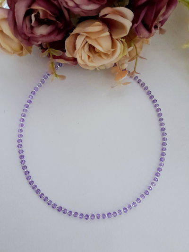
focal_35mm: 26
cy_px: 126
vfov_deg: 67.3
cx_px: 94
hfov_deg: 53.1
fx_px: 189
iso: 800
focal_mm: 3.98
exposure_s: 1/10
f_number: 1.8
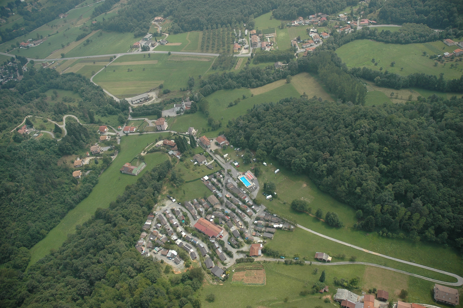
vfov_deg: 47.8
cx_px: 232
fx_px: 347
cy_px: 154
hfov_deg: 67.4
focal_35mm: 27
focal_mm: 18
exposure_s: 1/1250
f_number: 3.5
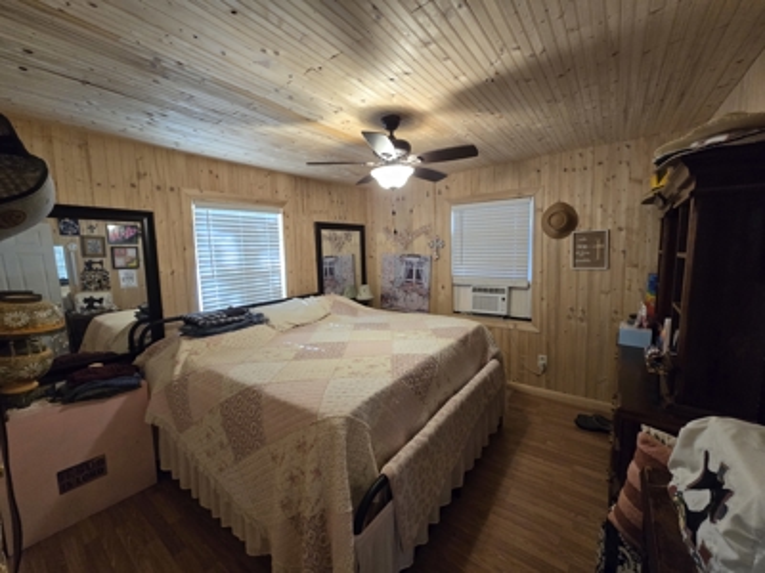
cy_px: 286
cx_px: 382
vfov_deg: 89.9
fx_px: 287
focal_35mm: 13
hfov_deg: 106.2
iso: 320
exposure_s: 1/60
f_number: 2.2
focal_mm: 2.2
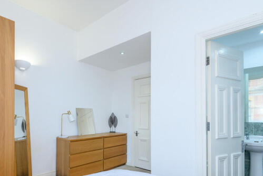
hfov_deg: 80.2
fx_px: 153
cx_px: 105
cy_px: 115
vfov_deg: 58.4
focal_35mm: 21
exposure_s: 1/60
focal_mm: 16
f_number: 8
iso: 1000
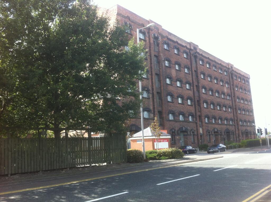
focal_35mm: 35
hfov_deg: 52.7
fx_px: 274
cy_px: 101
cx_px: 136
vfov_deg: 40.6
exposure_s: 1/374
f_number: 2.8
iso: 80
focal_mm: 3.85
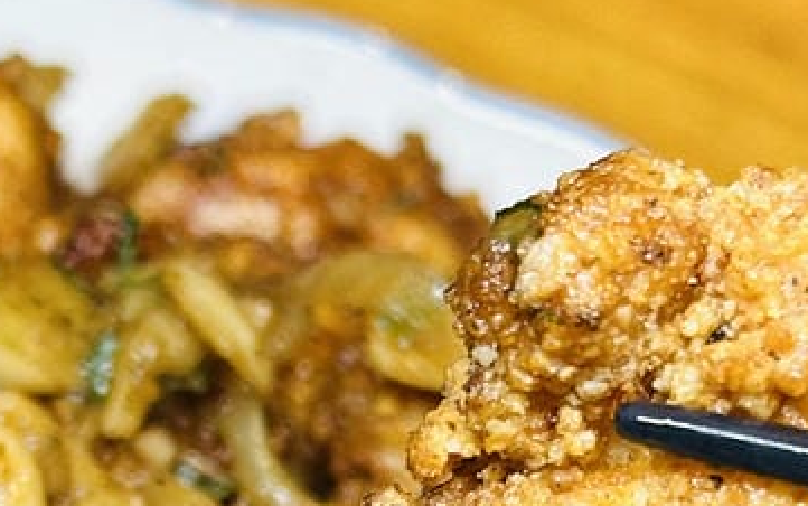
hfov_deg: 12.4
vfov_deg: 7.6
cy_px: 851
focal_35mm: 169
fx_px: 3723
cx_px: 309
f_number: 1.78
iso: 125
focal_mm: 6.86
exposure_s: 1/60
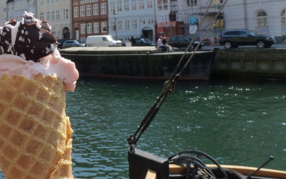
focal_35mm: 42
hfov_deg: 44.8
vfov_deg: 29.3
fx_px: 327
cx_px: 56
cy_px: 17
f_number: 4.5
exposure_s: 1/400
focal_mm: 4.3
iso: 160
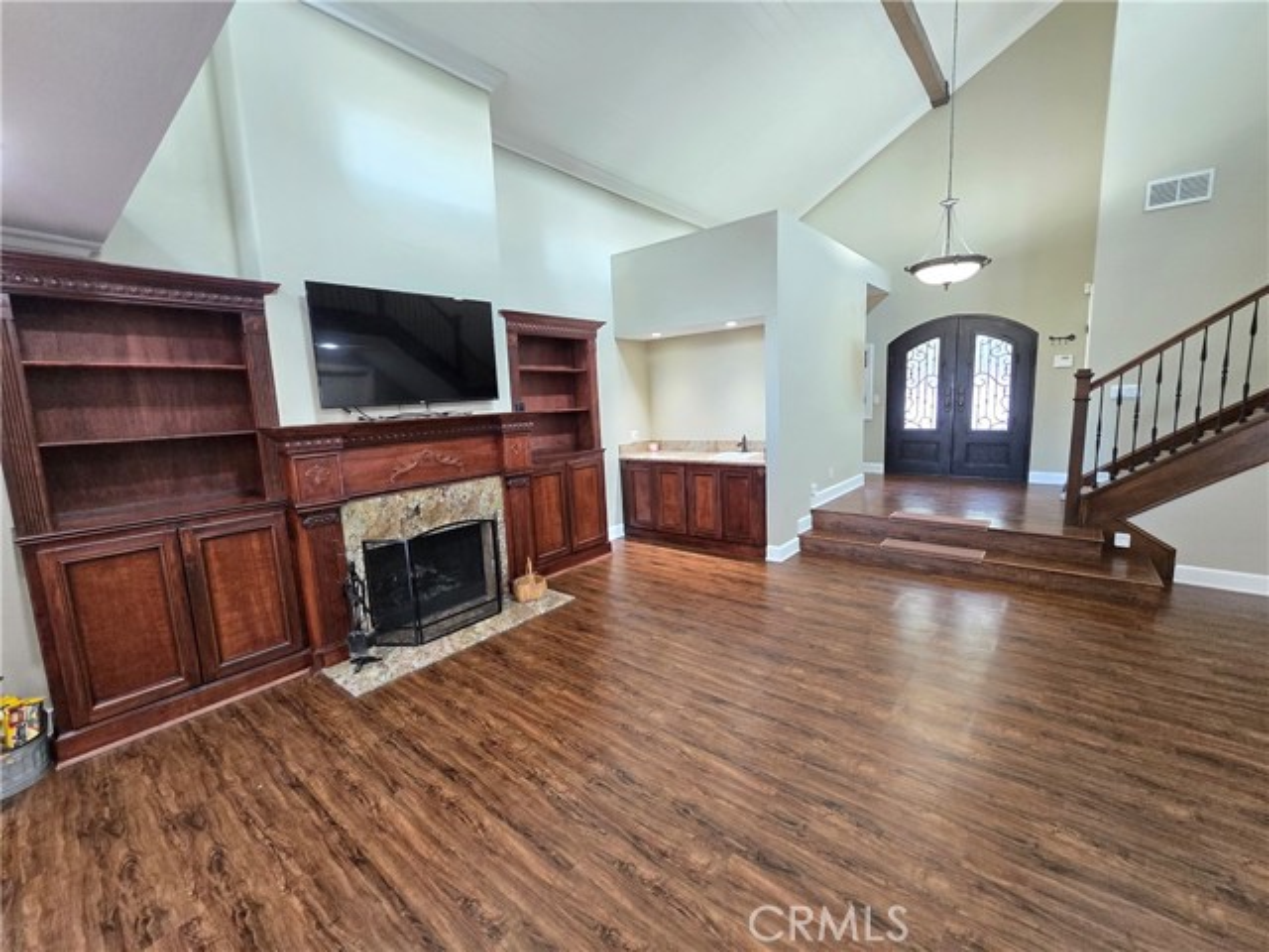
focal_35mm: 13
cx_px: 634
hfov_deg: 106.2
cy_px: 476
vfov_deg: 89.9
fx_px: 477
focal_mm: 2.2
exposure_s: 1/60
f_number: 2.2
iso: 1000
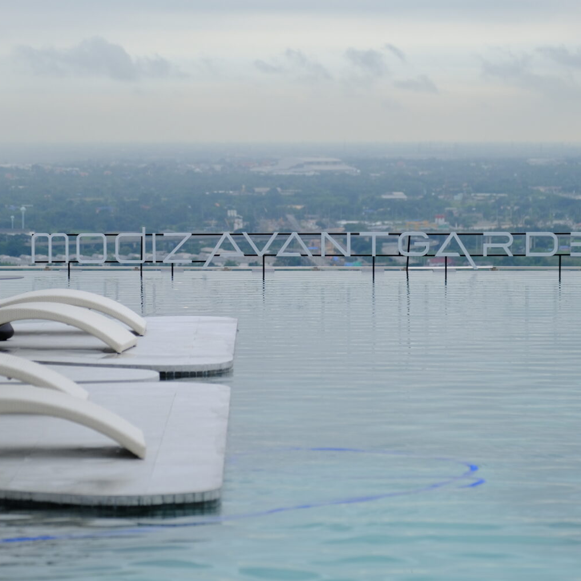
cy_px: 290
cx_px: 275
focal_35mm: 150
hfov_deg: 11.6
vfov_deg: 11.6
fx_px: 2848
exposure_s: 1/800
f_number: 3.8
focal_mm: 77.9
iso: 500
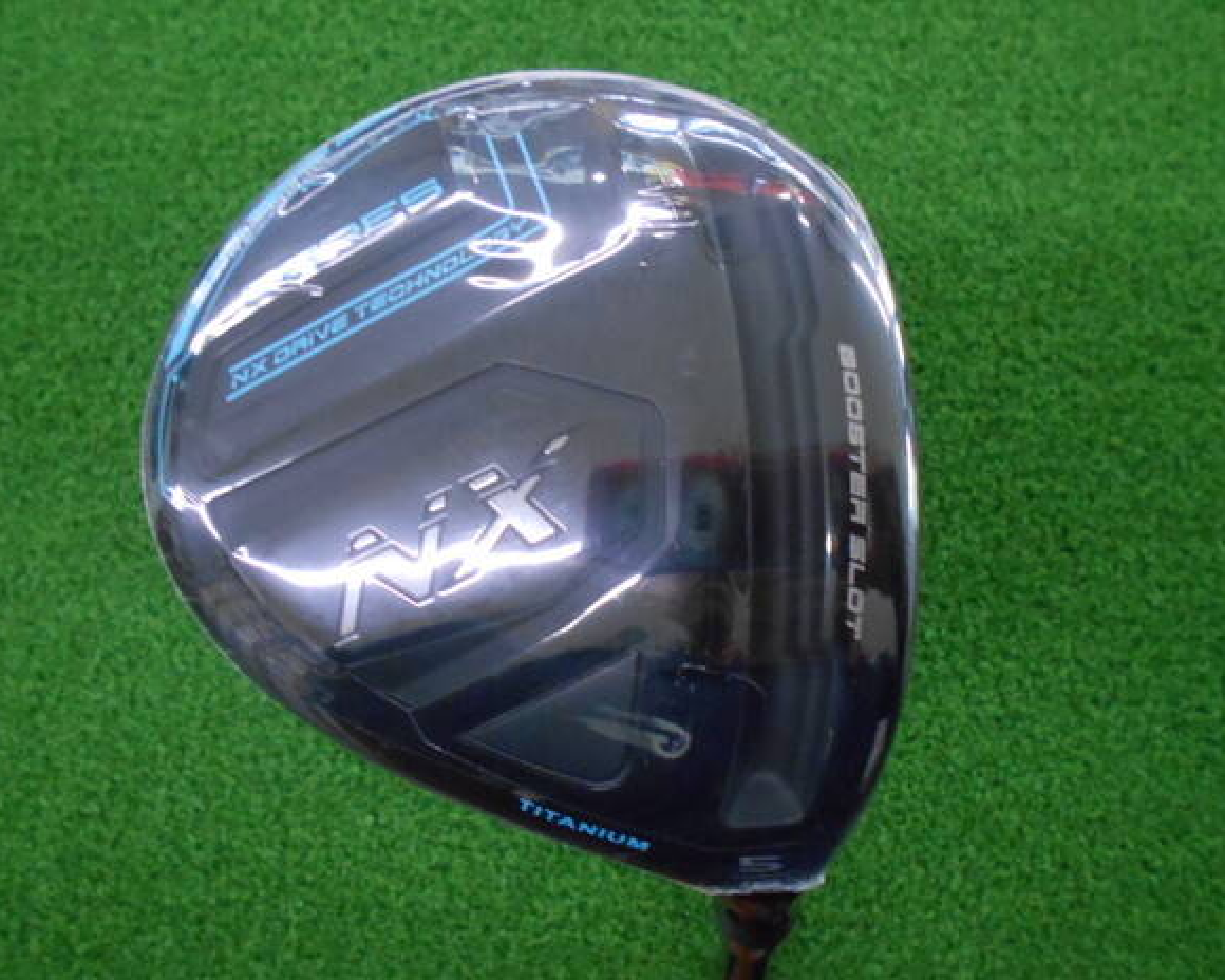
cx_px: 621
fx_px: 1015
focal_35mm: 28
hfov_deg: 62.2
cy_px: 490
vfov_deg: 51.5
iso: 800
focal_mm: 4.6
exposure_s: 1/125
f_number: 3.2
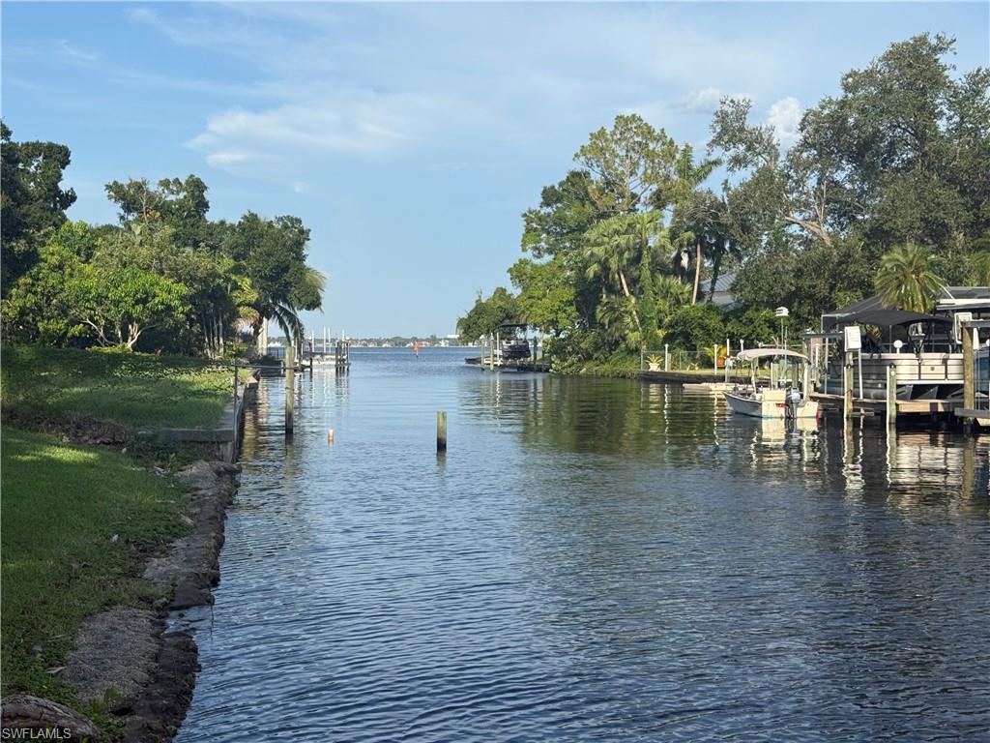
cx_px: 495
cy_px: 372
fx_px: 1373
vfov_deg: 30.3
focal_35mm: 48
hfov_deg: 39.7
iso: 64
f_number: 1.78
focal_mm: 6.76
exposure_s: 1/3891
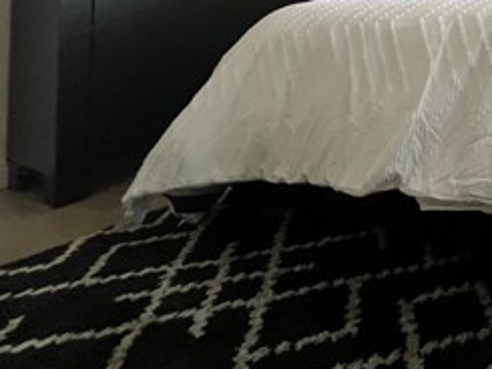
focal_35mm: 34
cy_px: -60
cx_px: 610
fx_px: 483
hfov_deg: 37.9
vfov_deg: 34.5
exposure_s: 1/120
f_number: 1.8
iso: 250
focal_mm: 1.57
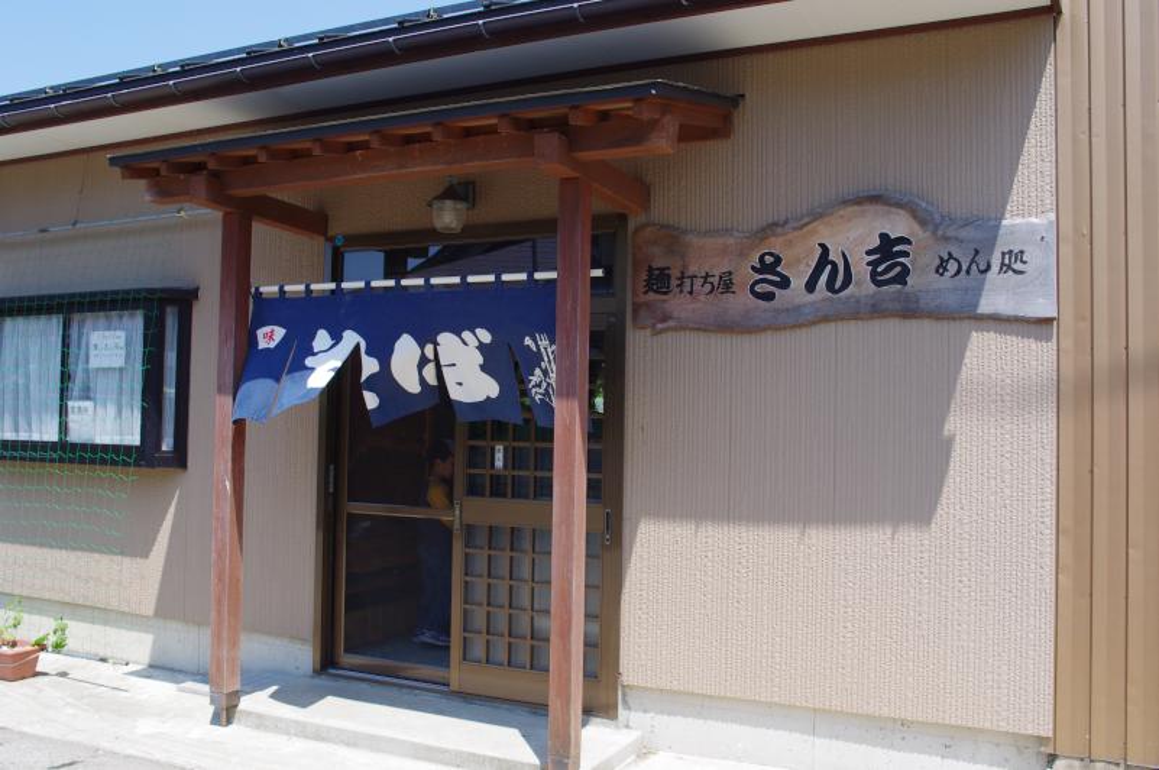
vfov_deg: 42.2
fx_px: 997
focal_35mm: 31
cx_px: 580
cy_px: 385
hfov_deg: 60.3
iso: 200
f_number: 6.3
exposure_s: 1/320
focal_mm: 21
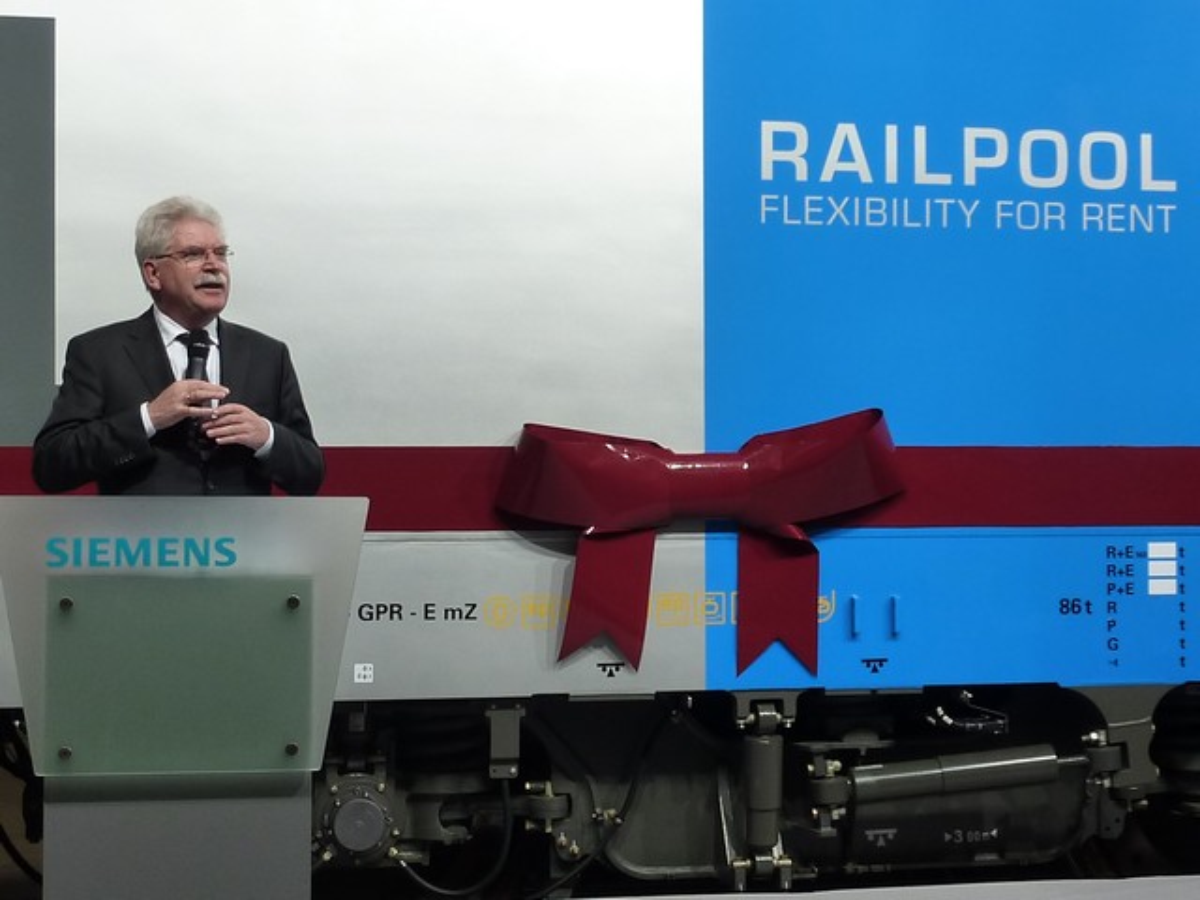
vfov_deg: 25.2
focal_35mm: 58
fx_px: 2011
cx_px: 600
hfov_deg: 33.2
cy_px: 450
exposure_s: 1/160
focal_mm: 5.3
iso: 125
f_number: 4
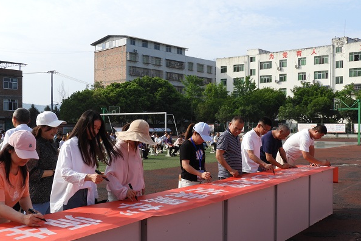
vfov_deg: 31.9
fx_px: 421
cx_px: 180
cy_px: 130
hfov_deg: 46.4
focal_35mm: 42
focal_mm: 7.2
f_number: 5.3
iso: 100
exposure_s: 1/400
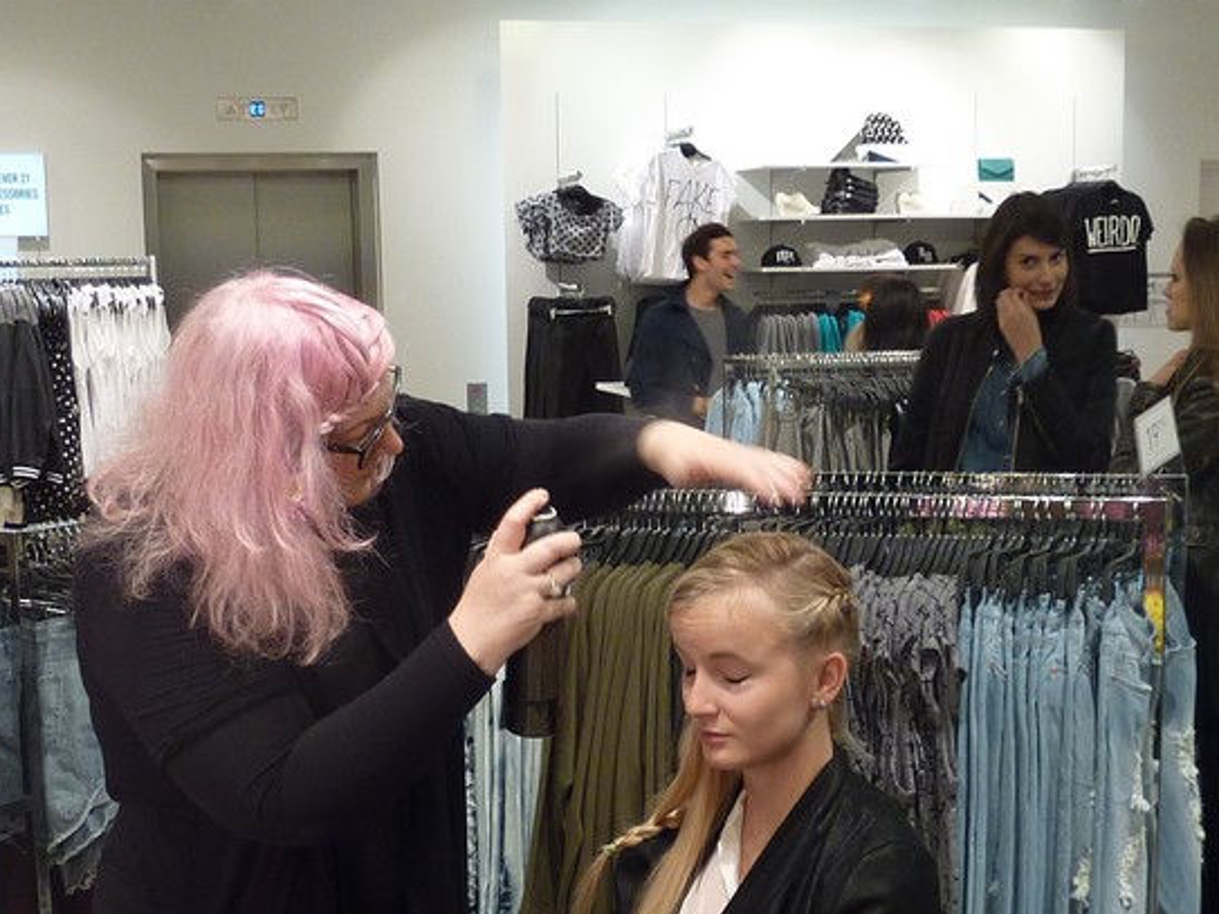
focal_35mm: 56
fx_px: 1972
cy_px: 622
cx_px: 590
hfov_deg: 34.4
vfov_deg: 25.9
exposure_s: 1/30
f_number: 3.3
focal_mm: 4.4
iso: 125
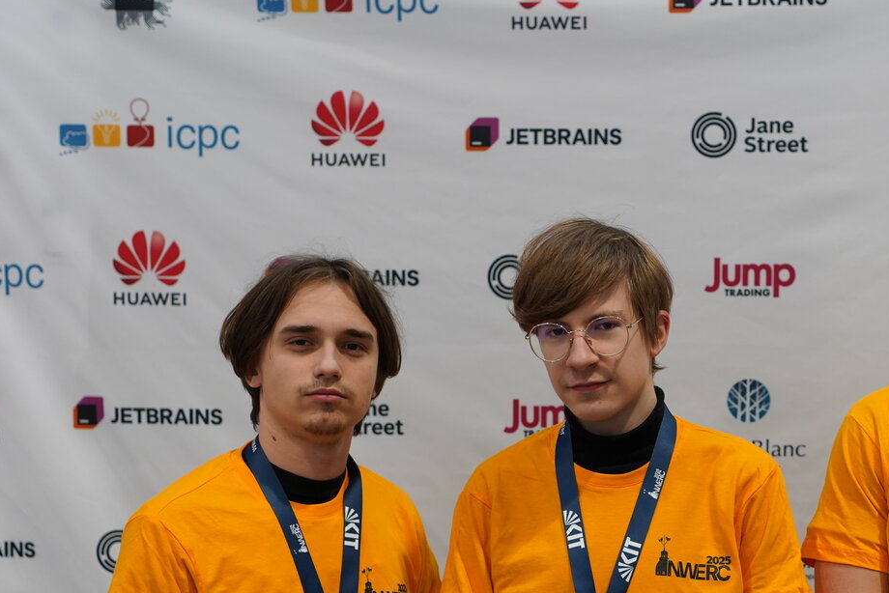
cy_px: 520
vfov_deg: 15.4
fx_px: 2174
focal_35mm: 88
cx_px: 656
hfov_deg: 22.9
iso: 640
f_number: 2.8
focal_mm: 50
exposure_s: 1/100
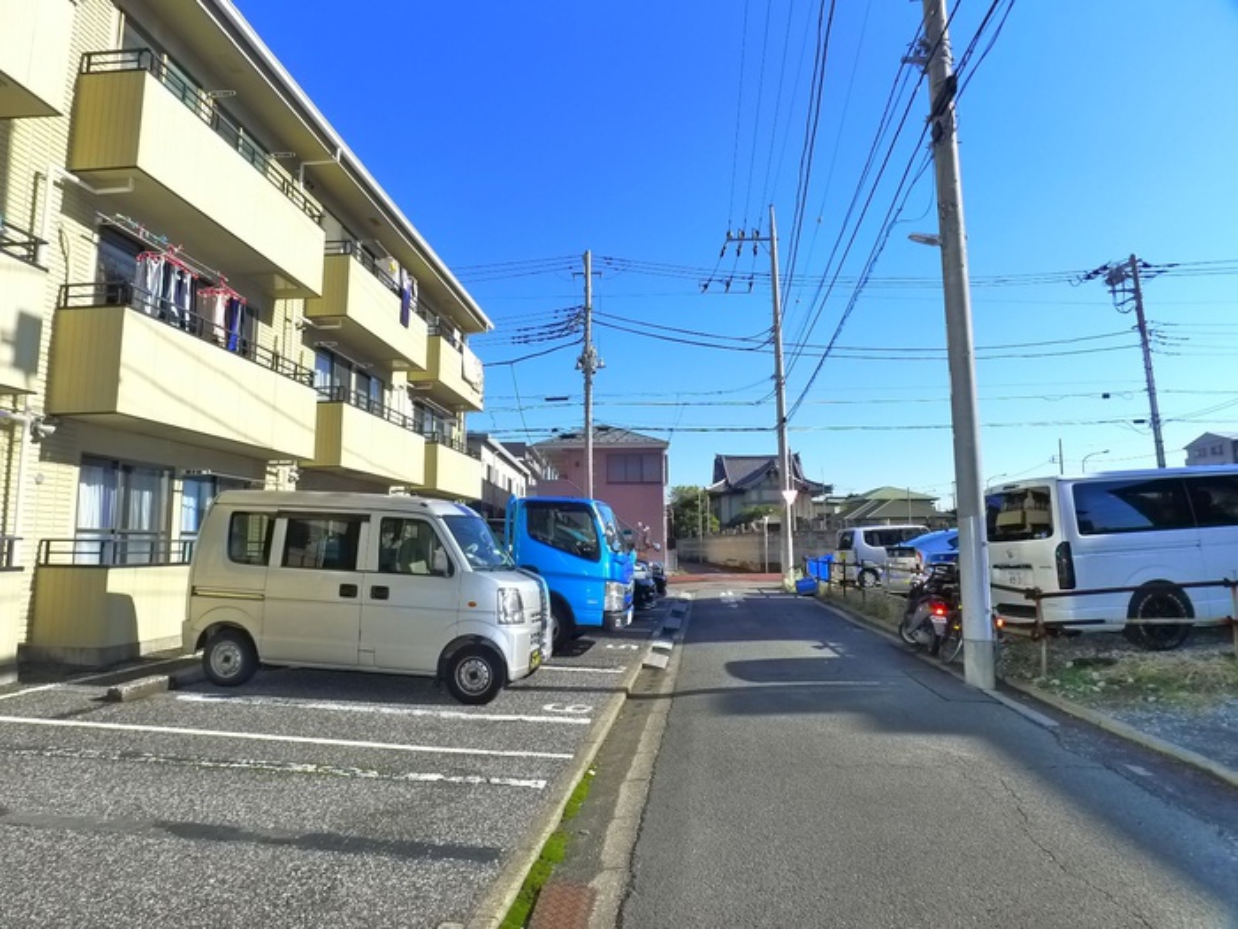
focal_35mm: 24
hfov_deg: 71.6
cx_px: 619
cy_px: 464
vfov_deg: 56.8
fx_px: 858
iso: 400
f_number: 4
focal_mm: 5.1
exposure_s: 1/640
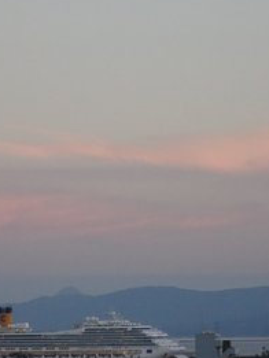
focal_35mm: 241
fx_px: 2495
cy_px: 200
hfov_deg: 6.2
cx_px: 119
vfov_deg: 8.2
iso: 640
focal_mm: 22.38
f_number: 5.6
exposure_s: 1/160
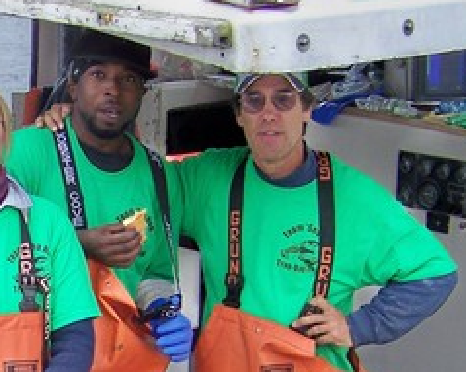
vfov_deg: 14.3
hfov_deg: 17.3
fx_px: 1461
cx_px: -84
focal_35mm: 106
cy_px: 378
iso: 64
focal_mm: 5.85
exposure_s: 1/125
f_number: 2.8
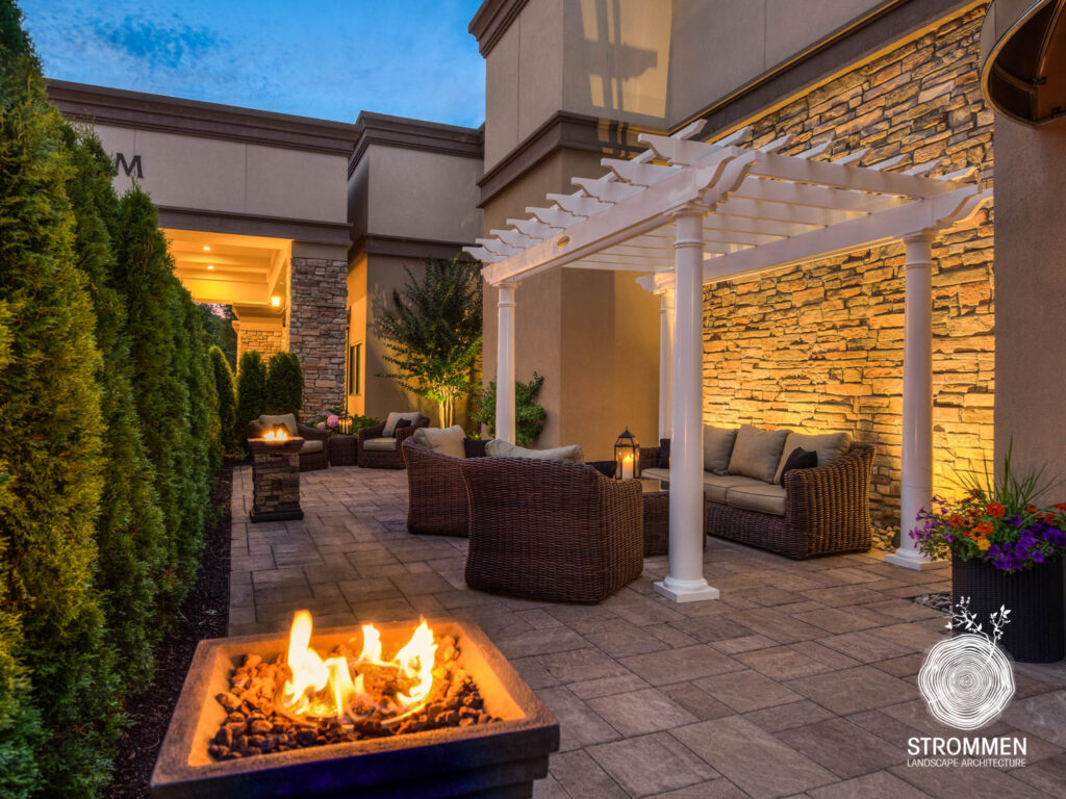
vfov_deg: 48.2
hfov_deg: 61.7
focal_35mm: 29
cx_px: 533
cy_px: 400
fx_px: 893
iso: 32
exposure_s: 1/1647
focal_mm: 4.15
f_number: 2.2
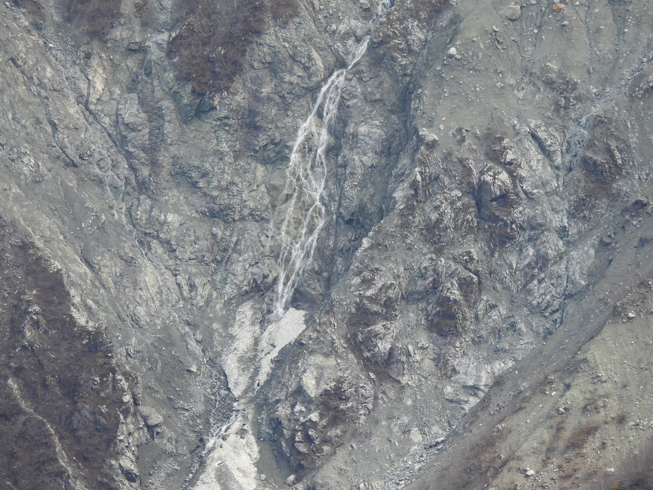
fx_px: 15091
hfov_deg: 2.5
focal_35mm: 800
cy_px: 245
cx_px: 326
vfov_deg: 1.9
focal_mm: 143
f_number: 5.6
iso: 220
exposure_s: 1/500
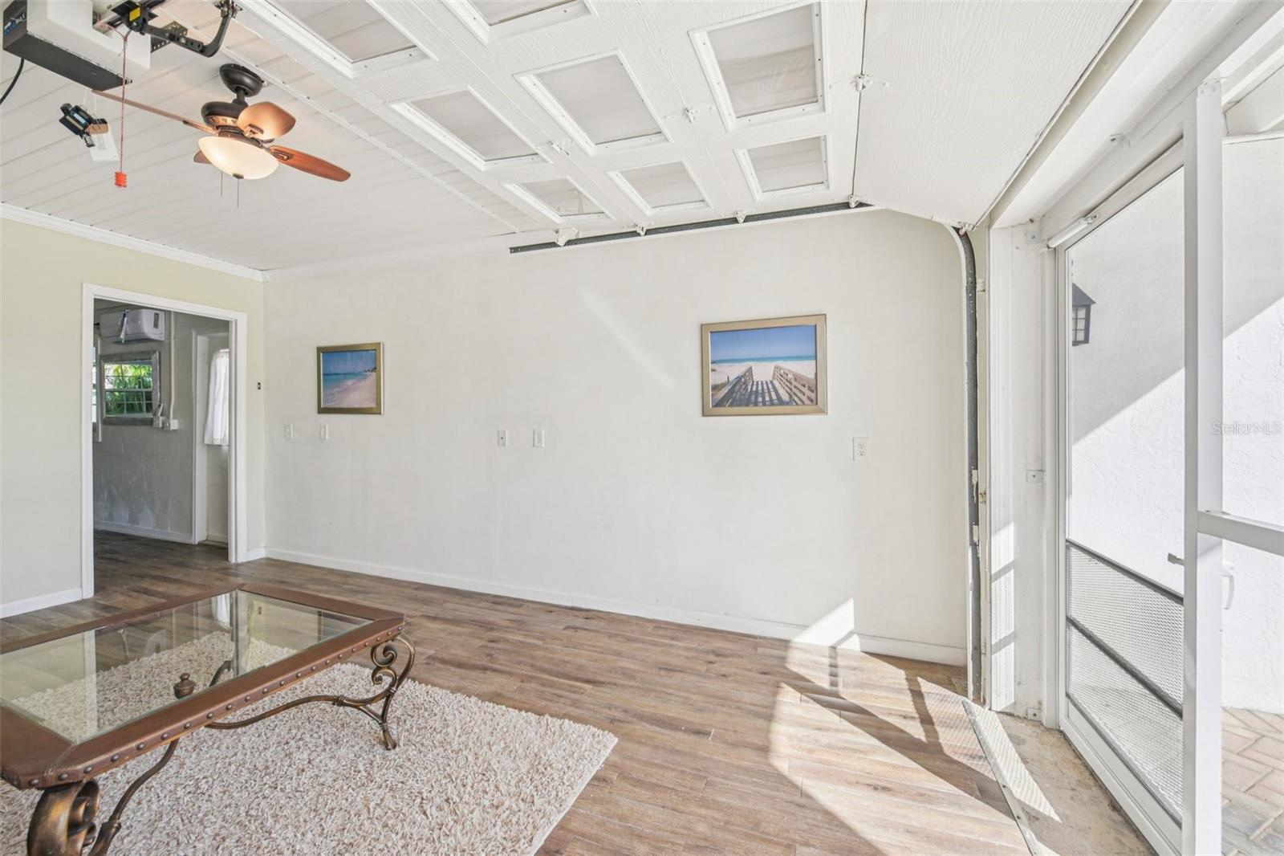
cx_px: 642
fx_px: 499
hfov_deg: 104.3
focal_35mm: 14
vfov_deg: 81.2
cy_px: 428
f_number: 8
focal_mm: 14
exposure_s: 1/640
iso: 400
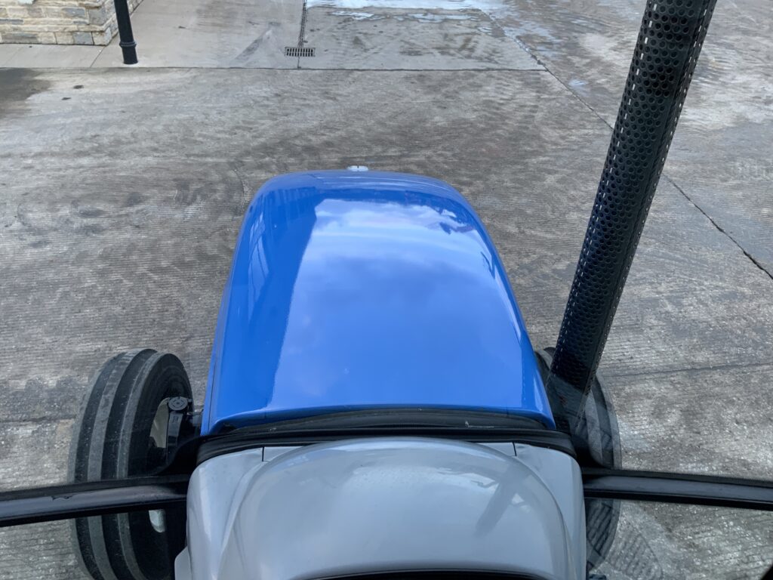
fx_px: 648
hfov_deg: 61.7
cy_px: 290
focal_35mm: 29
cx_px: 386
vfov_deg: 48.2
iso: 40
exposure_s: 1/122
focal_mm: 3
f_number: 1.8
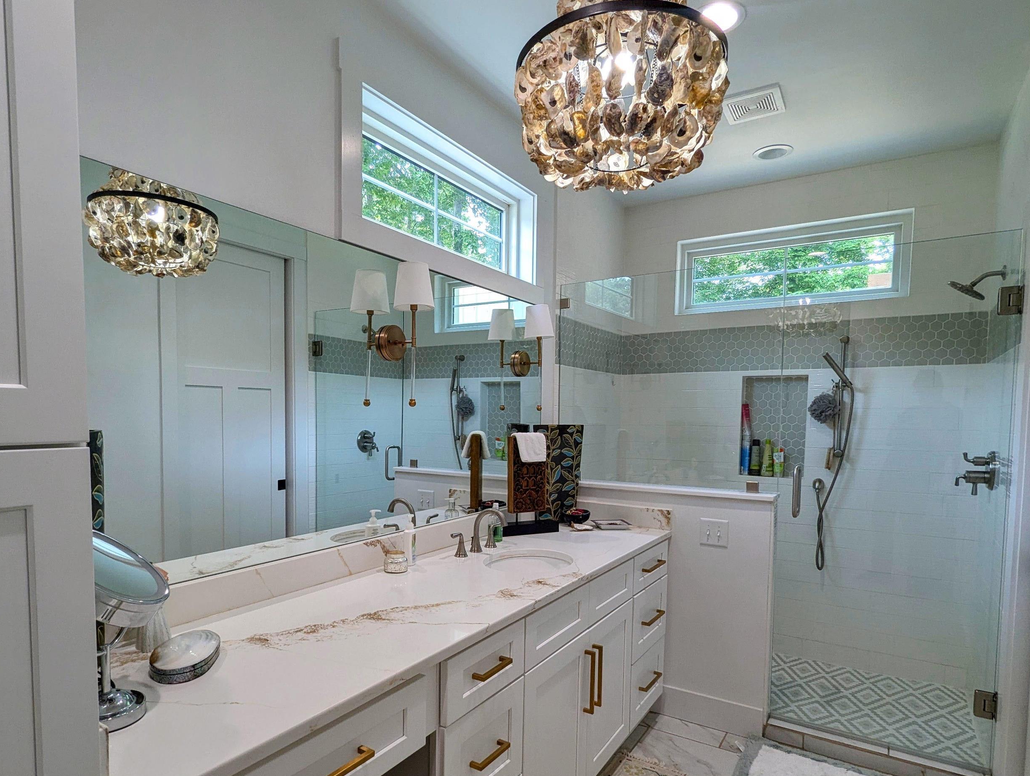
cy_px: 451
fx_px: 596
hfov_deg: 81.6
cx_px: 486
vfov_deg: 65.7
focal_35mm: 20
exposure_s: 1/87
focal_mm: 2.35
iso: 52
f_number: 2.2
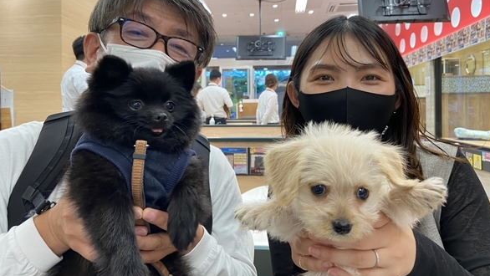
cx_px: 244
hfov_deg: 66.1
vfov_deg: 40.1
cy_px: 113
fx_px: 377
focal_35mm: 29
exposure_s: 1/50
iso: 64
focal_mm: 4.25
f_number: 1.8
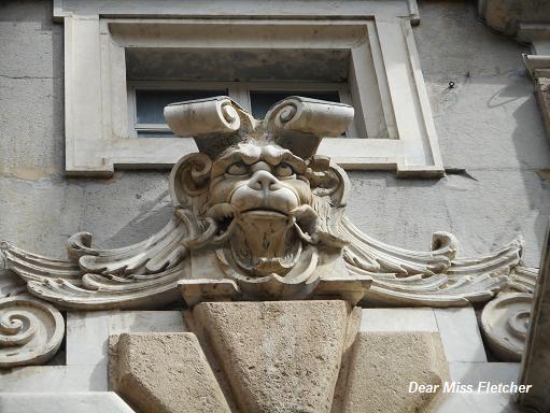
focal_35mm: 153
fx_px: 2433
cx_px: 275
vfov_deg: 9.7
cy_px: 206
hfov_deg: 12.9
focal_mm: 27.4
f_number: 6.2
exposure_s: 1/125
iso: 80
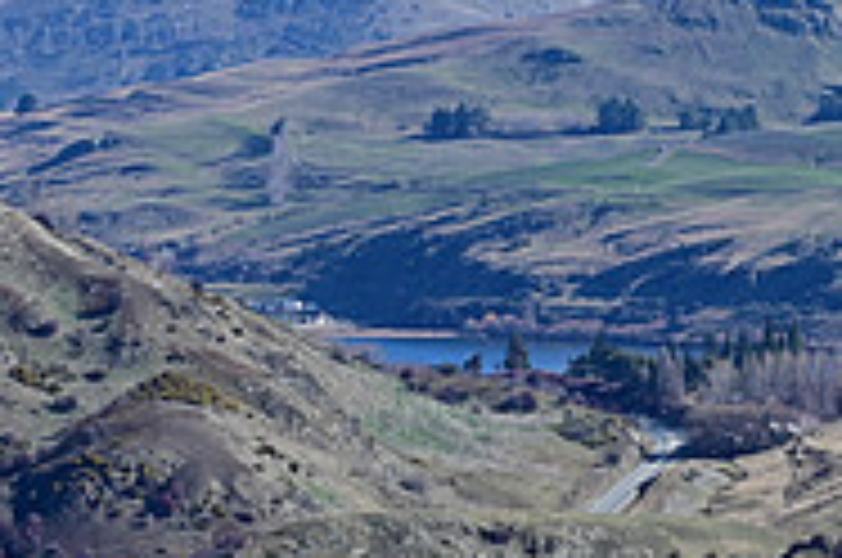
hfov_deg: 6.8
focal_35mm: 300
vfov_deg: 4.6
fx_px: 7005
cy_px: 238
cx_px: 1297
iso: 200
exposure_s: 1/800
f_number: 7.1
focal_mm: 70
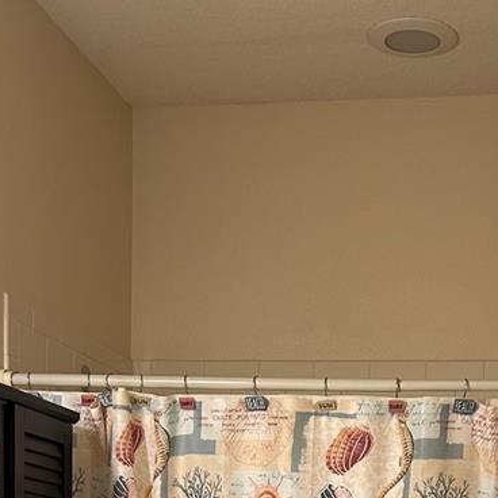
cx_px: 341
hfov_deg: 22.9
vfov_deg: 19.8
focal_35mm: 75
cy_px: 758
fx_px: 1221
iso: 125
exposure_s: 1/60
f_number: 1.5
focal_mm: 5.7
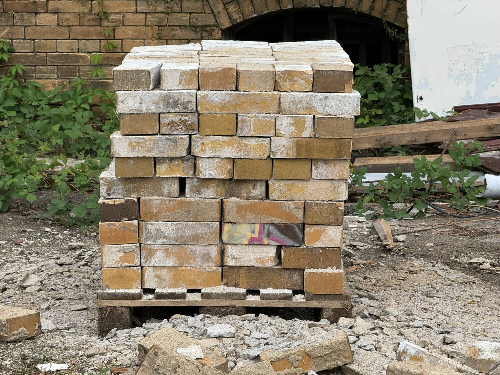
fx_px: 1733
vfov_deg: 12.3
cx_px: 250
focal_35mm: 120
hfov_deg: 16.4
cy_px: 188
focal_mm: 15.66
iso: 50
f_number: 2.8
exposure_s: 1/183
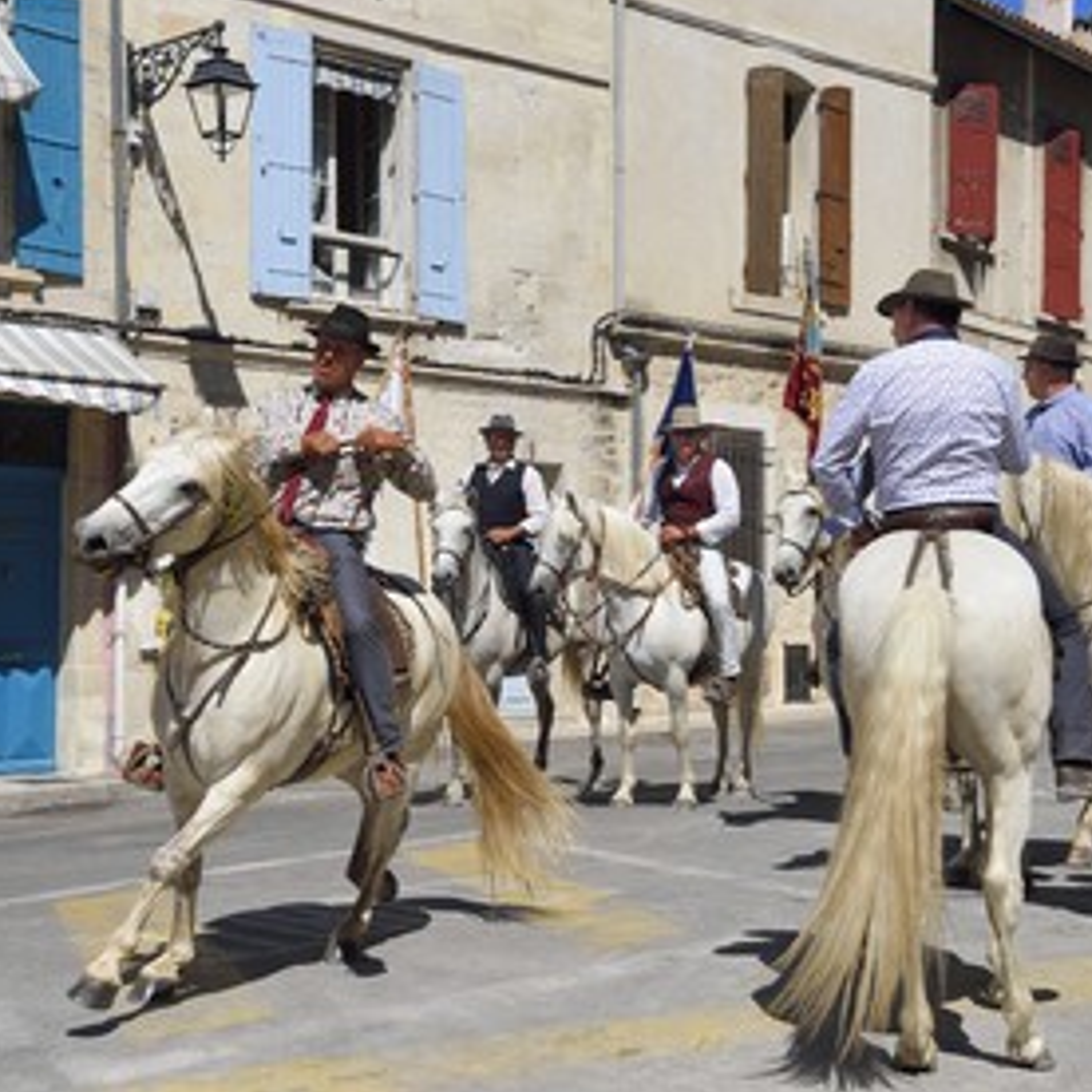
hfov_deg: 27.7
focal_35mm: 62
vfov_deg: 27.7
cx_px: 617
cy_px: 542
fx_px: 2213
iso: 200
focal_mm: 48
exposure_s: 1/250
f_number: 16
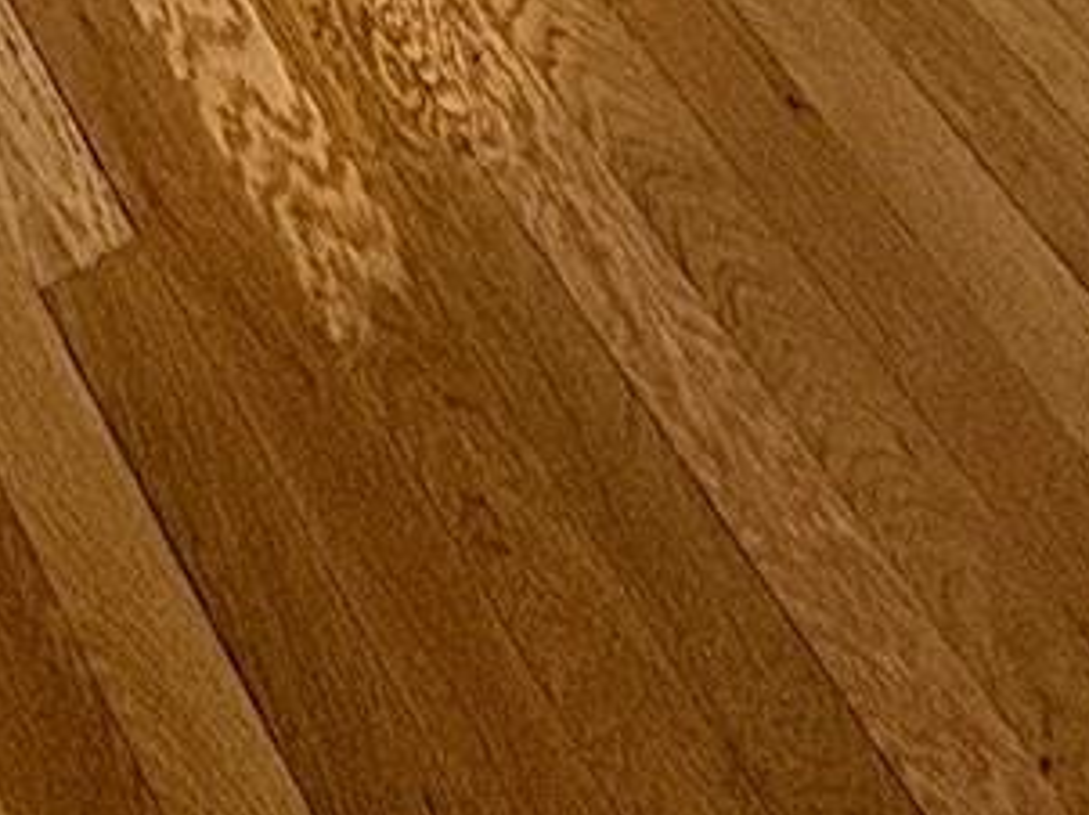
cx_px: 43
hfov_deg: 20.1
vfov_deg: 9.7
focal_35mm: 95
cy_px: -1940
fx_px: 2986
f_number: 2.2
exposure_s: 1/99
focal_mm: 2.22
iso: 100
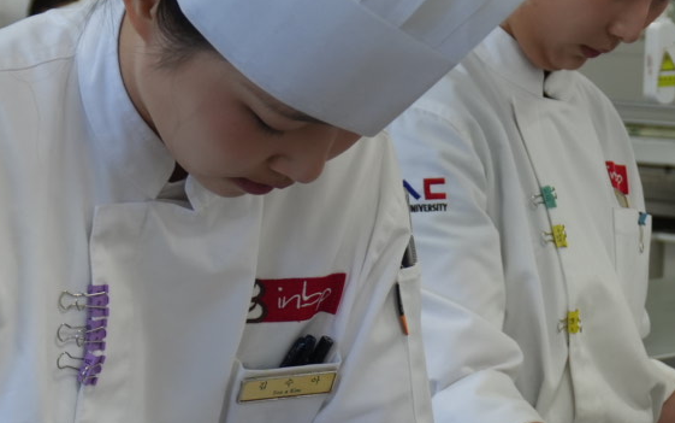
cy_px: 357
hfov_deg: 14.4
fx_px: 2677
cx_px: 374
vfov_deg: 9.0
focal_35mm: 145
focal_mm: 33
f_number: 5
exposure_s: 1/160
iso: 500
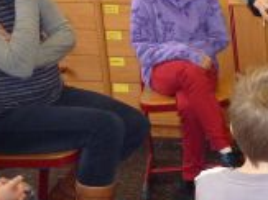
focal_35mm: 98
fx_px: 758
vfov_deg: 15.1
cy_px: 88
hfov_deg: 18.1
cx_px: 390
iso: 320
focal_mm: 5.3
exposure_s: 1/30
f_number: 3.5
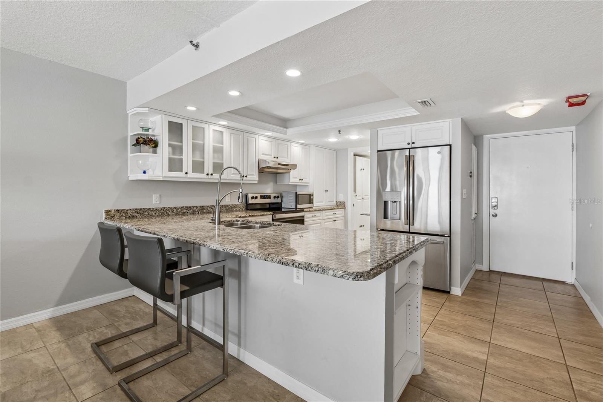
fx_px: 251
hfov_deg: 100.4
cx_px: 302
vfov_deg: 77.3
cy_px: 201
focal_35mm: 15
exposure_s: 1/13
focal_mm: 10
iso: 100
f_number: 7.1
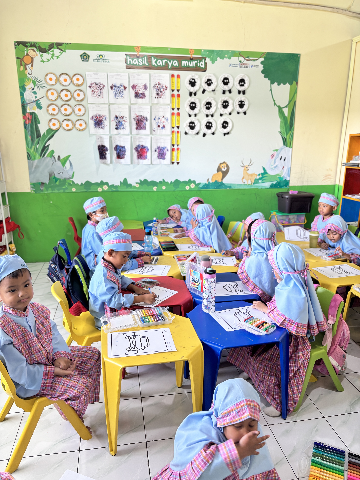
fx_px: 361
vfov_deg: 67.3
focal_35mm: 26
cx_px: 180
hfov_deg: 53.1
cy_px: 240
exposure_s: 1/60
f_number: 1.6
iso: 160
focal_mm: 5.96
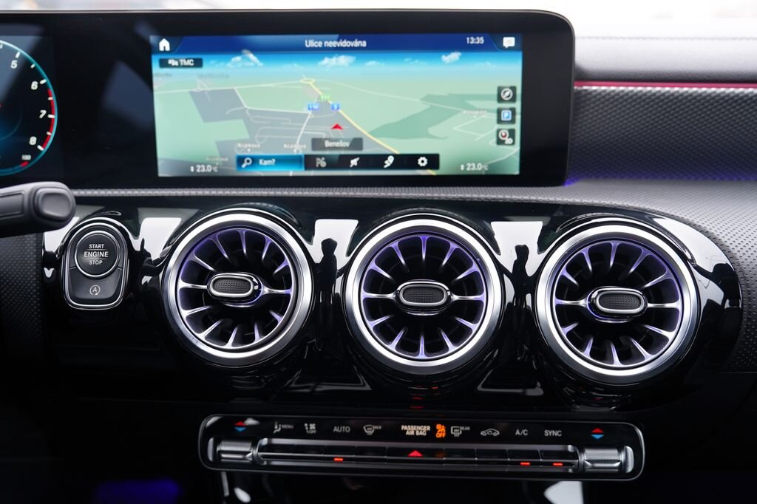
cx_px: 378
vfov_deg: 42.3
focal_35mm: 31
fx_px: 652
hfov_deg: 60.3
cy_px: 252
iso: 800
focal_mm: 31
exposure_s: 1/60
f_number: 4
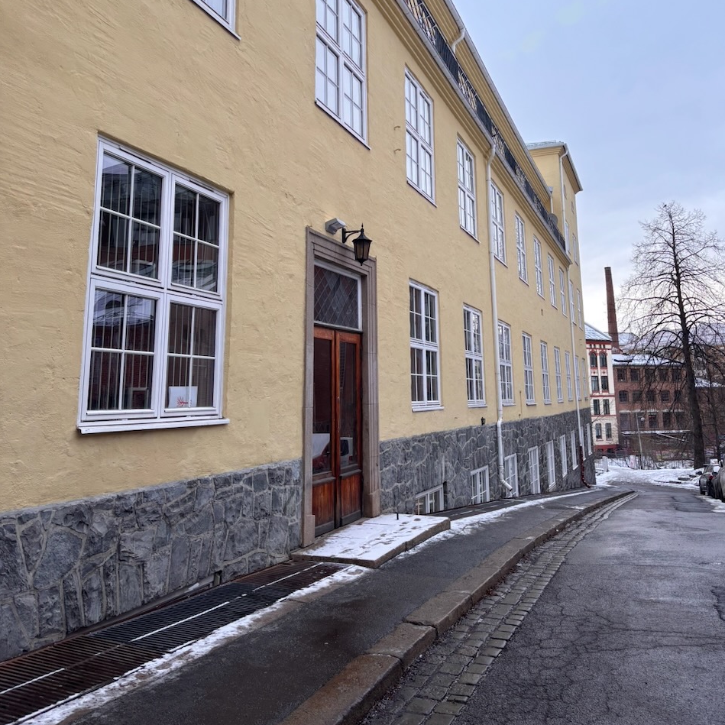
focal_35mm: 31
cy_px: 260
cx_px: 364
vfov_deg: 51.8
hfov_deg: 52.5
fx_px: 735
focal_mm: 5.96
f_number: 1.6
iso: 40
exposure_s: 1/216
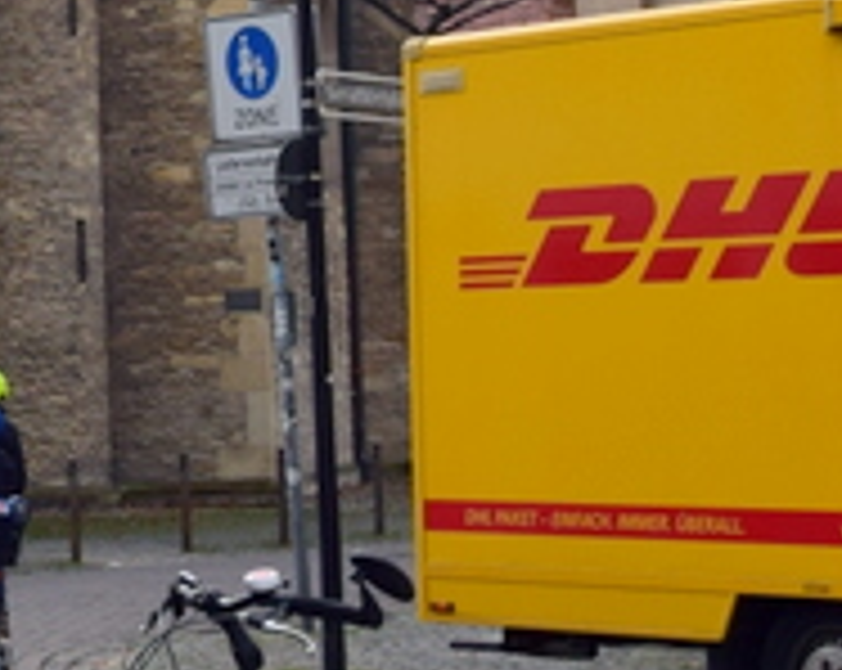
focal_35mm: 151
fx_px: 3757
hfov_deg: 12.3
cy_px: 103
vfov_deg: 10.2
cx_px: -315
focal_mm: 25
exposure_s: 1/250
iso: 400
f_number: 10
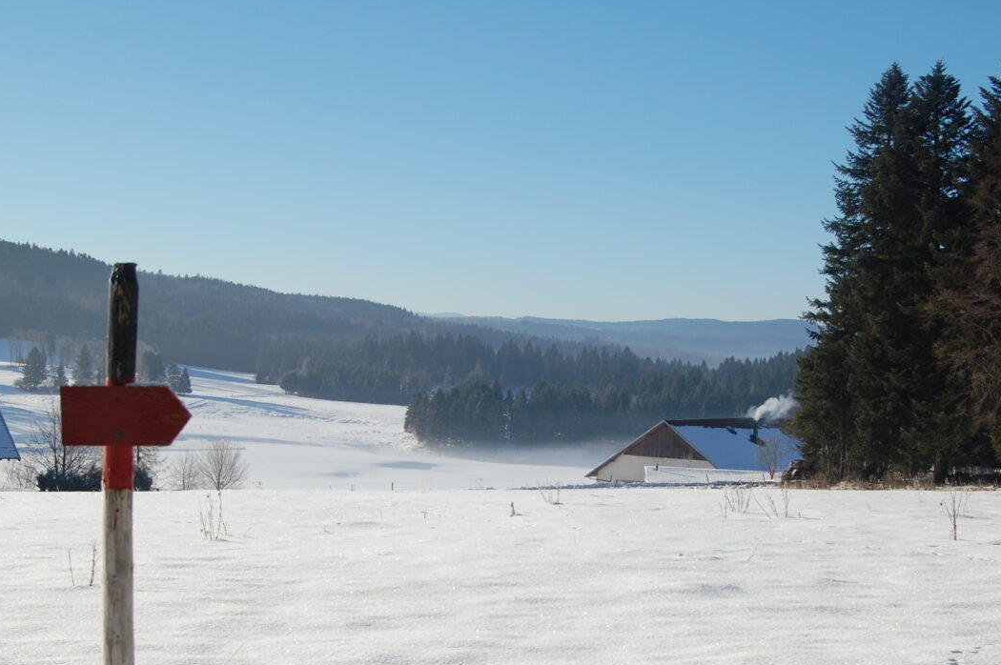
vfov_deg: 19.9
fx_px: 1889
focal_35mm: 68
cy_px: 419
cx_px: 563
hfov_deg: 29.7
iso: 200
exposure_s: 1/400
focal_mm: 34
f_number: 10
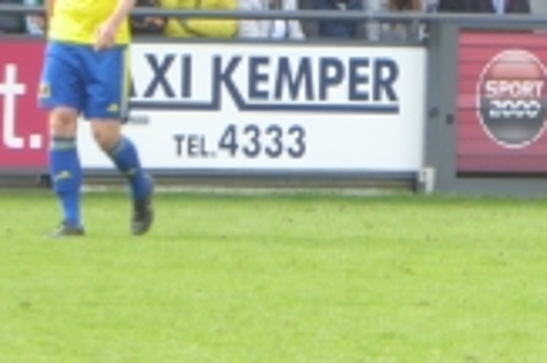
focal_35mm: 1074
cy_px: -40
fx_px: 16287
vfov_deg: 1.3
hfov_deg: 1.9
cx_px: 745
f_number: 6
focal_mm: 66.8
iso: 125
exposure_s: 1/100
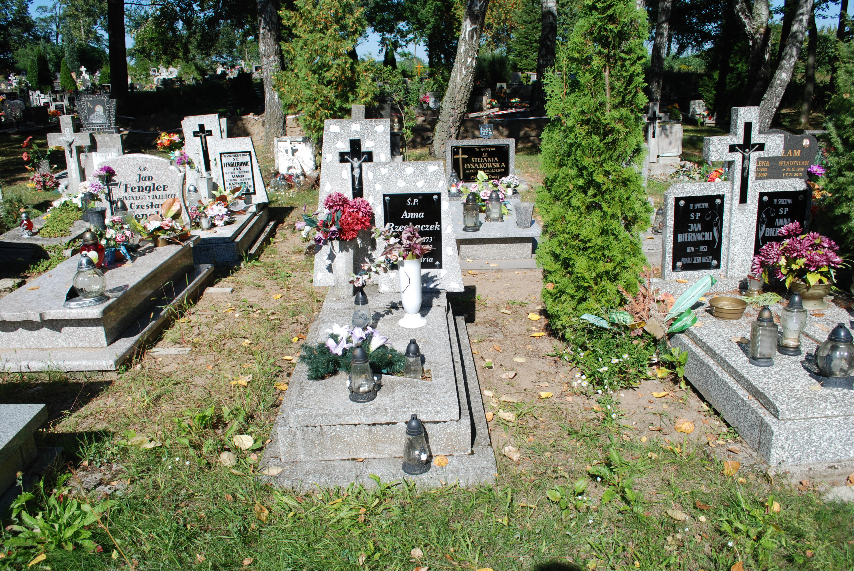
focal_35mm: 27
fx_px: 641
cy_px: 286
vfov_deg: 48.0
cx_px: 427
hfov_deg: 67.3
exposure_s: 1/250
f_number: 8
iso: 100
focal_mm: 18
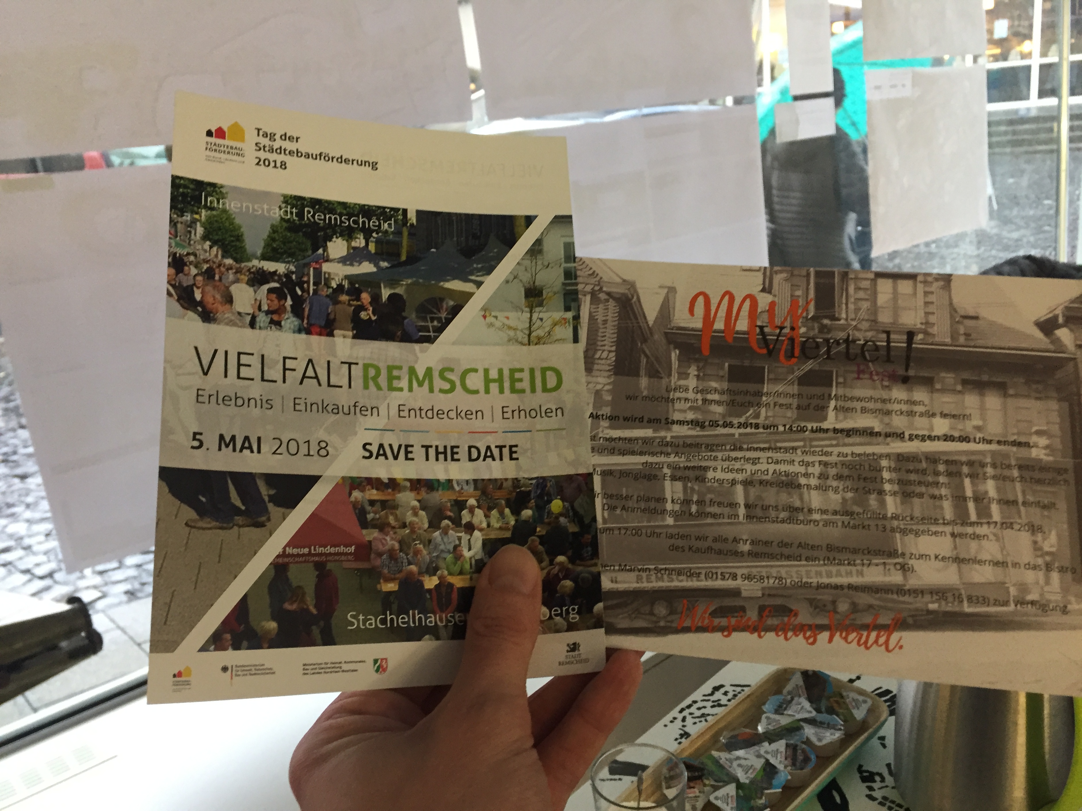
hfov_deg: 61.7
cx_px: 541
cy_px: 406
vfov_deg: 48.2
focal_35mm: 29
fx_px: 906
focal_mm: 4.15
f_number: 2.2
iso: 160
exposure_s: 1/33
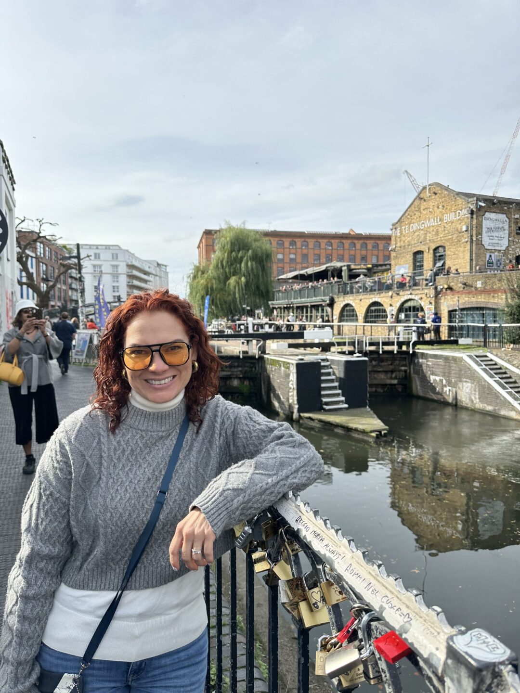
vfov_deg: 71.6
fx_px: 481
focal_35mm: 24
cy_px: 346
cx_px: 260
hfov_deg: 56.8
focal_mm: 6.86
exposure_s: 1/2660
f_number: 1.78
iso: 80
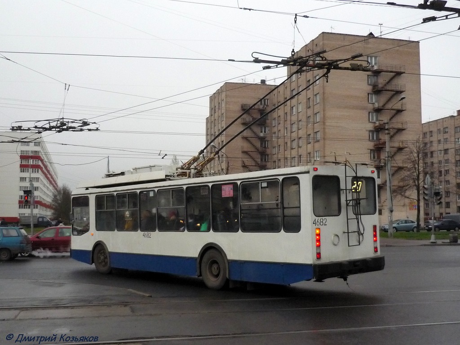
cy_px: 172
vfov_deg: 42.9
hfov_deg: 55.4
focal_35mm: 33
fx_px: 439
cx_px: 230
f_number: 2.8
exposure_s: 1/500
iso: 400
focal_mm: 5.5
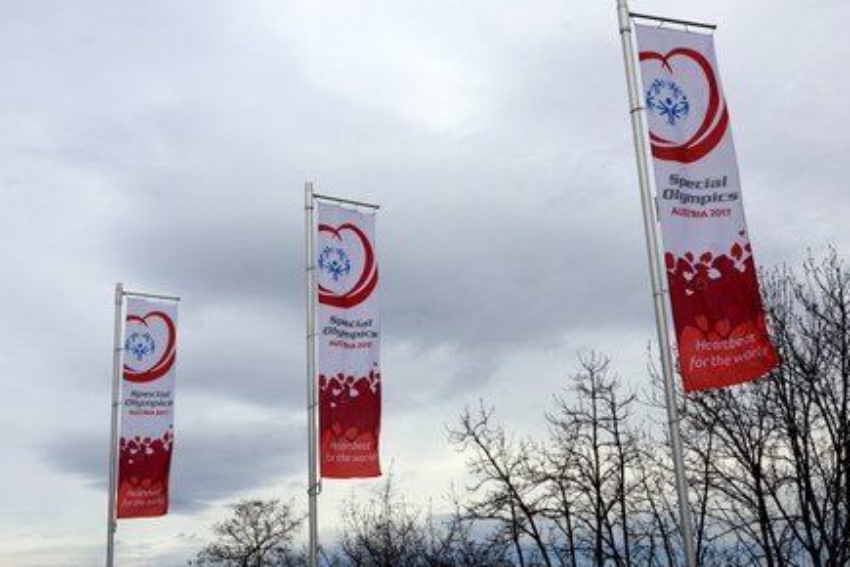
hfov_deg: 45.4
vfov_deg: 31.2
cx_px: 403
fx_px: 1015
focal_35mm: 43
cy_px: 297
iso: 100
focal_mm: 26
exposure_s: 1/250
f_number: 13
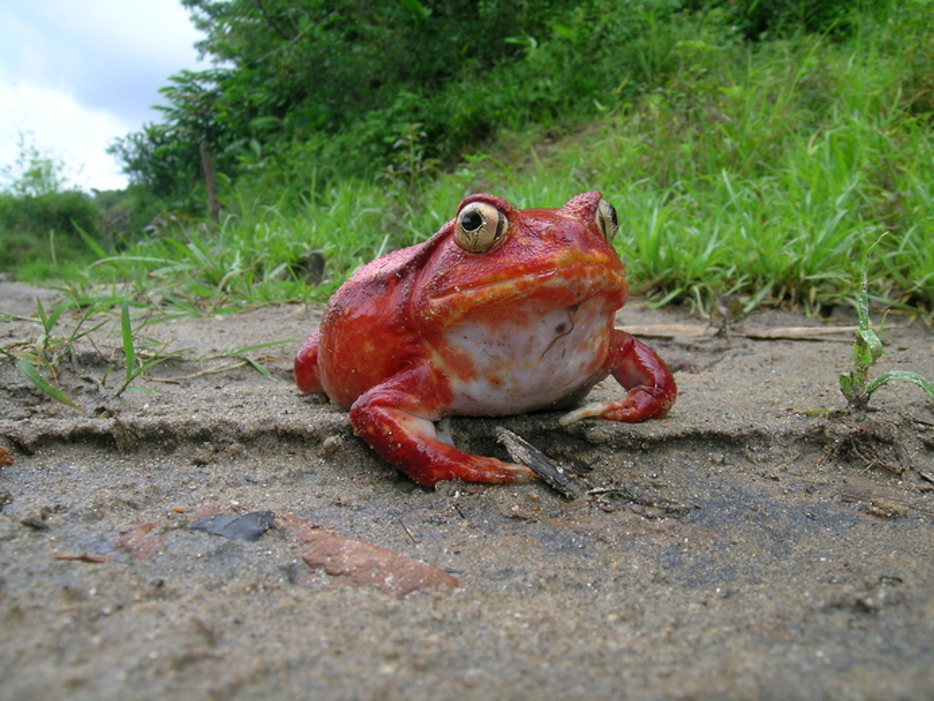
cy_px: 350
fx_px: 756
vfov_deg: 49.8
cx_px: 467
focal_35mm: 28
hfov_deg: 63.4
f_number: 6.3
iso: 50
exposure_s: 1/82.4
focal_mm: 5.8
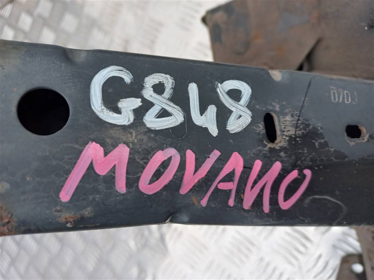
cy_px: 140
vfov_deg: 54.9
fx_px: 270
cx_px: 187
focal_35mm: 25
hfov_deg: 69.4
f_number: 1.8
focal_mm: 4.6
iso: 50
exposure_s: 1/50
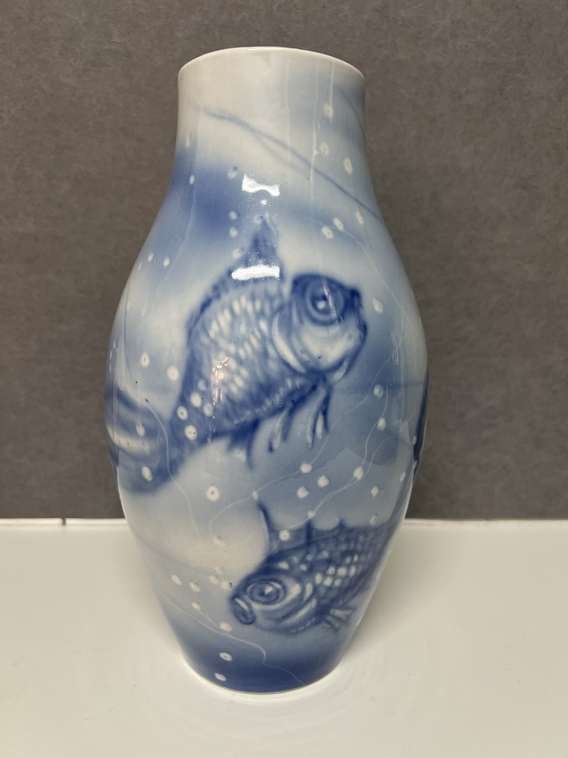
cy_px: 379
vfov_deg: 67.3
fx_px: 569
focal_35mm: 26
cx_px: 284
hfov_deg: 53.1
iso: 125
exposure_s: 1/100
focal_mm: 5.7
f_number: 1.5
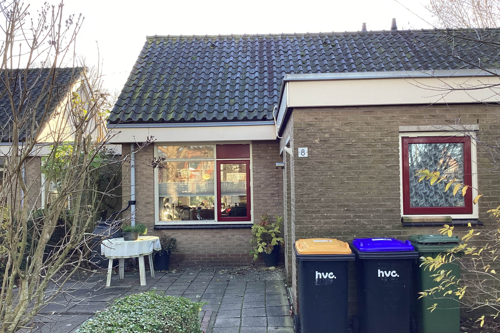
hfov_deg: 57.2
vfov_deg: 40.0
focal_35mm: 33
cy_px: 175
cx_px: 245
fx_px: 458
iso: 40
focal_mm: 3.3
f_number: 2.4
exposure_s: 1/100
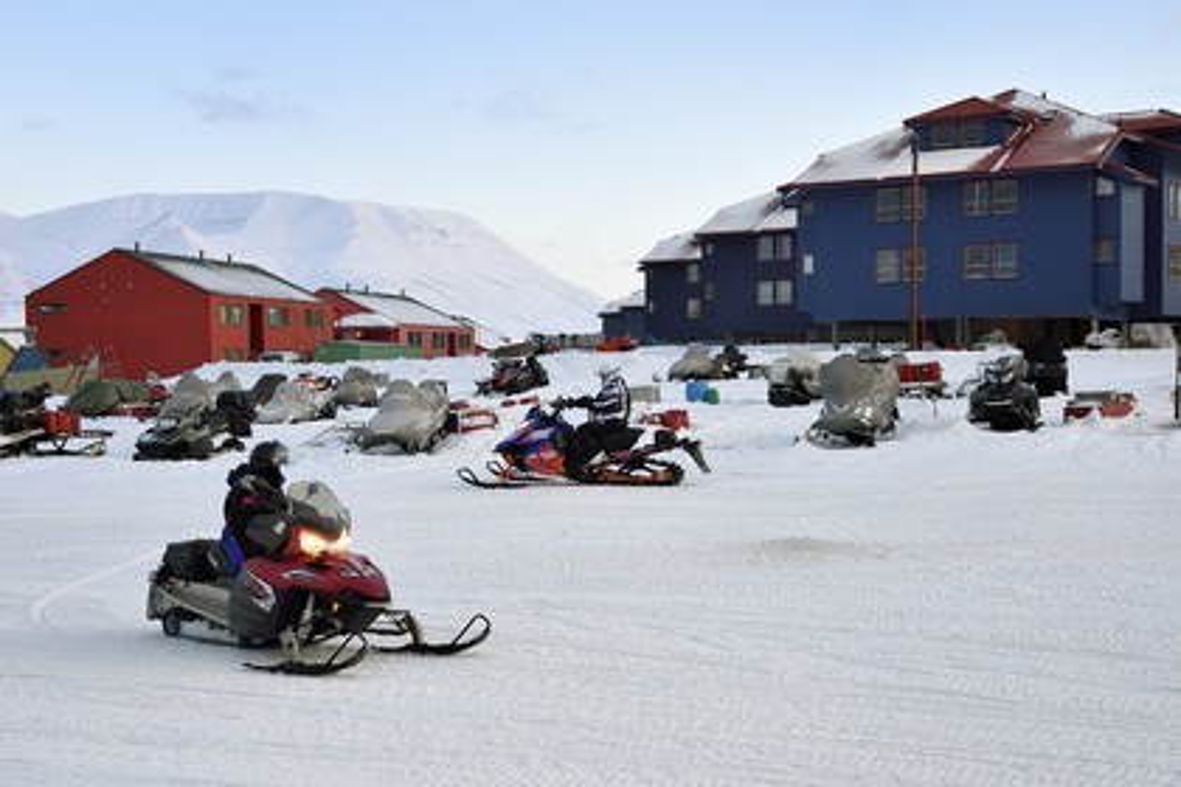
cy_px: 394
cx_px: 590
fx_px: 1640
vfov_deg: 27.0
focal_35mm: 50
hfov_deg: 39.6
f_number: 8
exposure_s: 1/200
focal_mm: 50
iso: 800
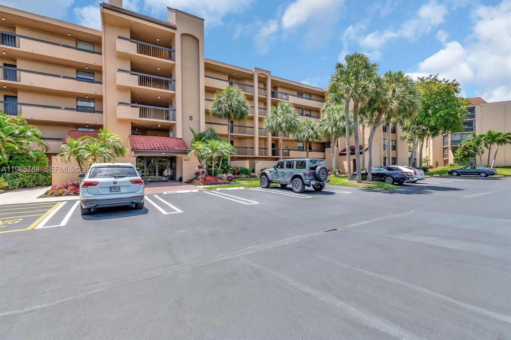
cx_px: 256
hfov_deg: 100.4
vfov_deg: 77.2
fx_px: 213
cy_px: 170
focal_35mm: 15
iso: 640
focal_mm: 10
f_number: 8
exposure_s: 1/1600
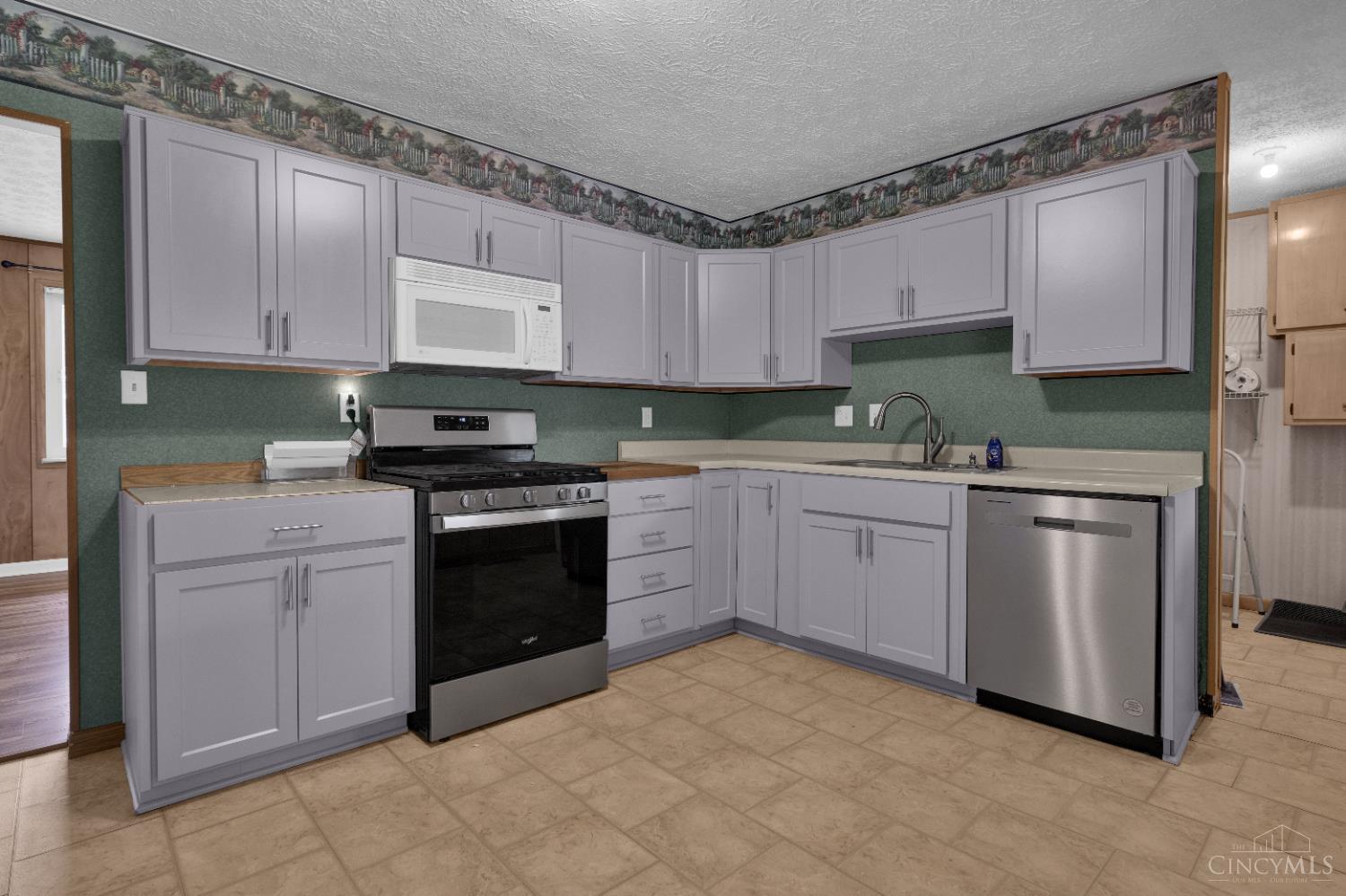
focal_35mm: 17
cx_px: 673
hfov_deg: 93.3
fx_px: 635
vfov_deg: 70.4
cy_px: 448
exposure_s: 1/15
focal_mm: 11
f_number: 7.1
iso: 640
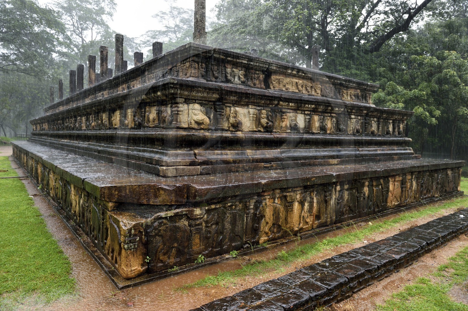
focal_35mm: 24
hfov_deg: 73.8
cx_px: 234
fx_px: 312
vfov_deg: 53.1
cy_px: 156
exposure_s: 1/80
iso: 800
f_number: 5.6
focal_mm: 24
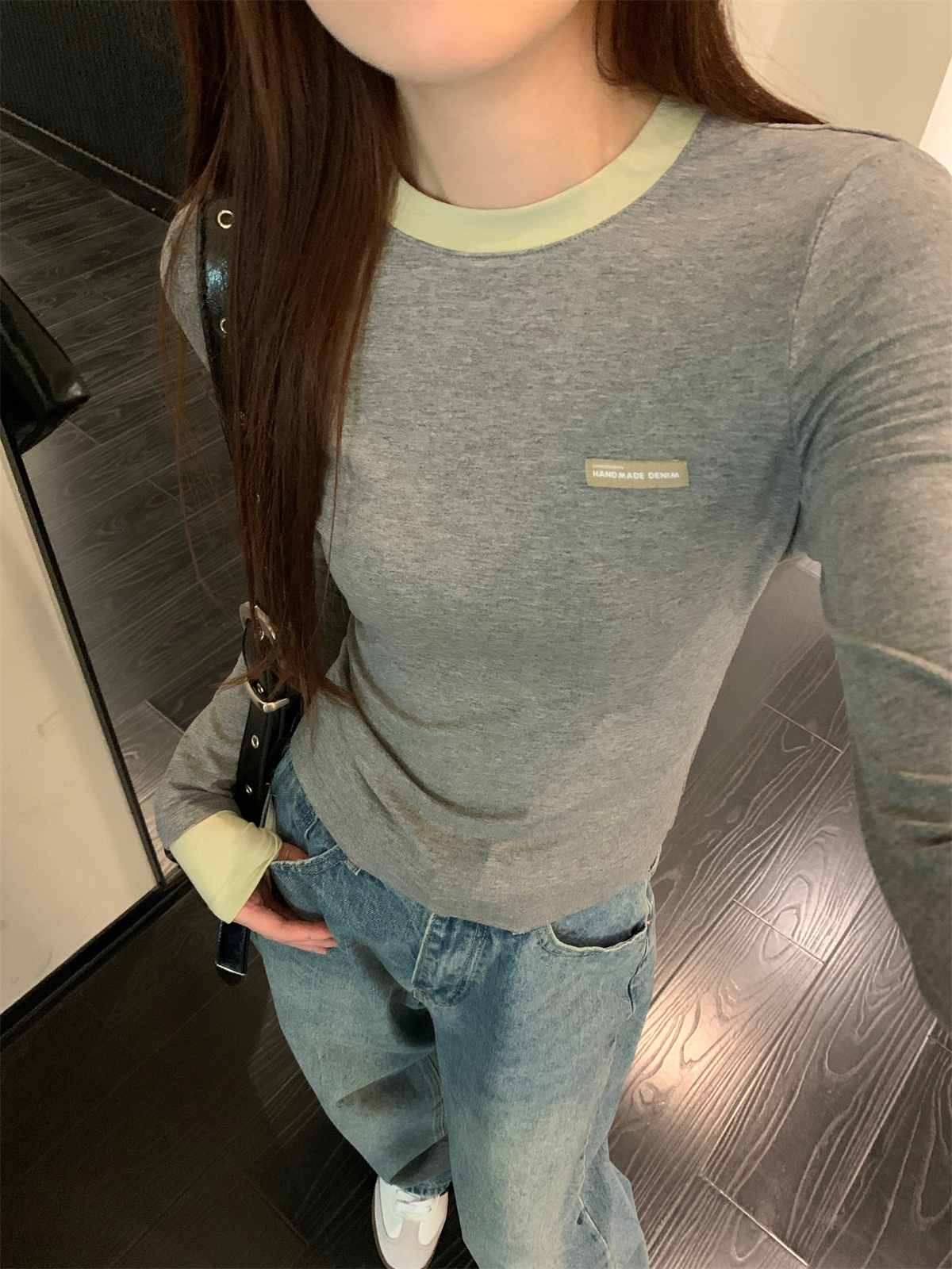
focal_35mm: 26
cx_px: 476
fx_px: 953
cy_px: 634
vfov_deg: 67.3
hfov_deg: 53.1
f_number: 1.8
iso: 800
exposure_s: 1/25
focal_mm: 4.25
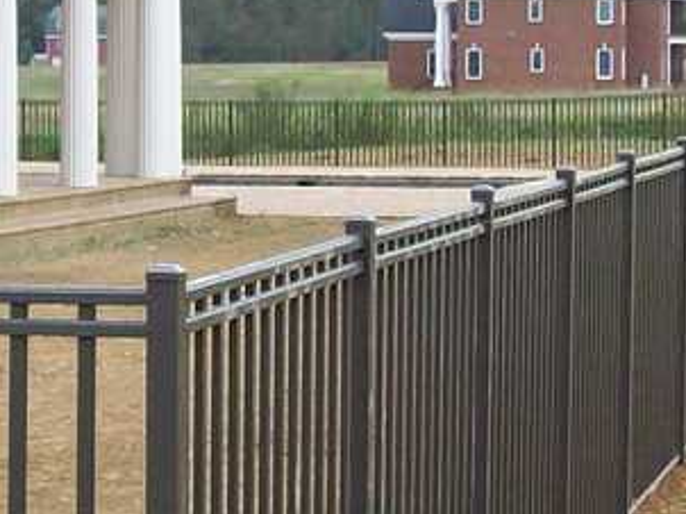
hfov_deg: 12.4
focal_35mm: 159
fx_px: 3148
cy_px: 234
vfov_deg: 9.3
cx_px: 203
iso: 80
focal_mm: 6
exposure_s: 1/214
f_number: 2.7
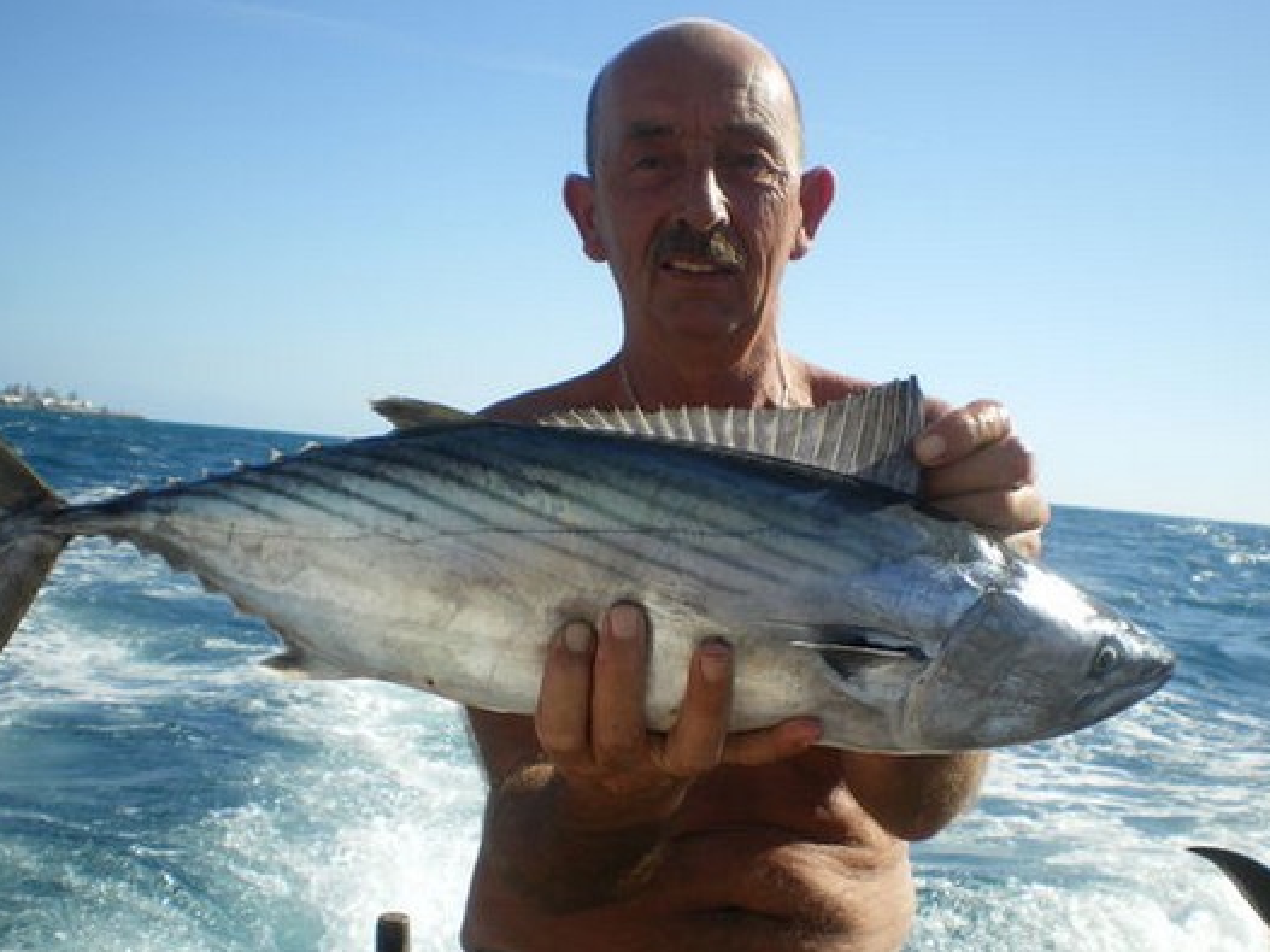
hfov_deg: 43.8
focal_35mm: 43
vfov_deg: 33.6
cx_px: 696
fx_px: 1577
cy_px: 525
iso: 50
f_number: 4.6
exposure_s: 1/400
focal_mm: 6.3
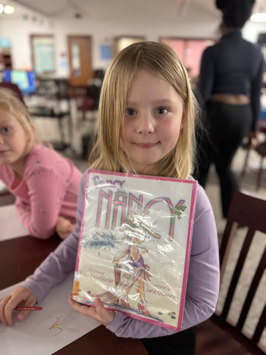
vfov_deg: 71.6
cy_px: 178
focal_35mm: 24
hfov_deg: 56.8
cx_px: 133
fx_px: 246
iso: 800
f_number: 1.78
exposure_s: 1/60
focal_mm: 6.76
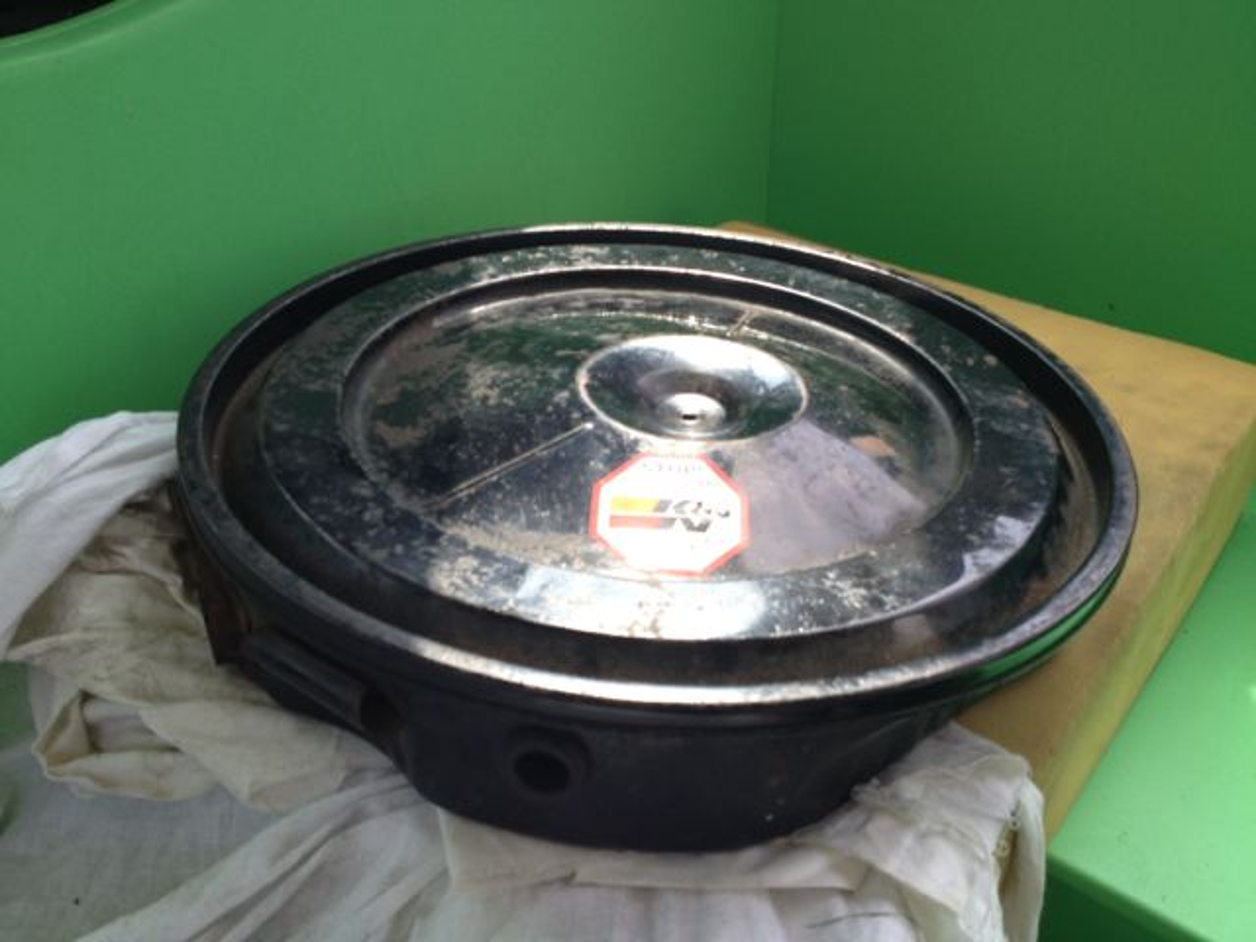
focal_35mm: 35
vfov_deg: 40.7
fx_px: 1270
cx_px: 628
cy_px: 471
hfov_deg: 52.6
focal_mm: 4.28
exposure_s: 1/274
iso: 50
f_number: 2.4
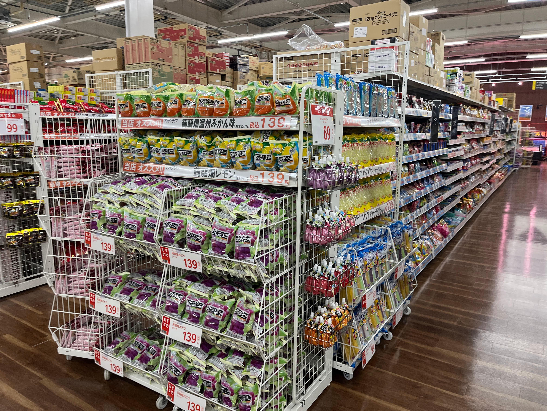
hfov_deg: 67.3
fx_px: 411
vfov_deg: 53.1
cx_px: 274
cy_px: 206
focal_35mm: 26
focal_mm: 5.1
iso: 125
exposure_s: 1/100
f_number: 1.6
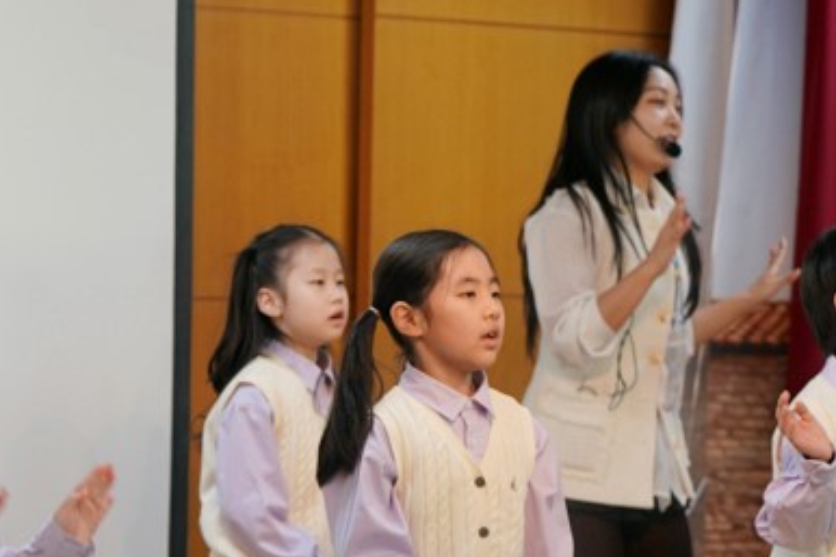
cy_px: 327
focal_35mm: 182
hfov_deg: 11.2
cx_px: 2
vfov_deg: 7.5
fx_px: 4224
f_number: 4
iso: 800
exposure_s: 1/160
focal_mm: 78
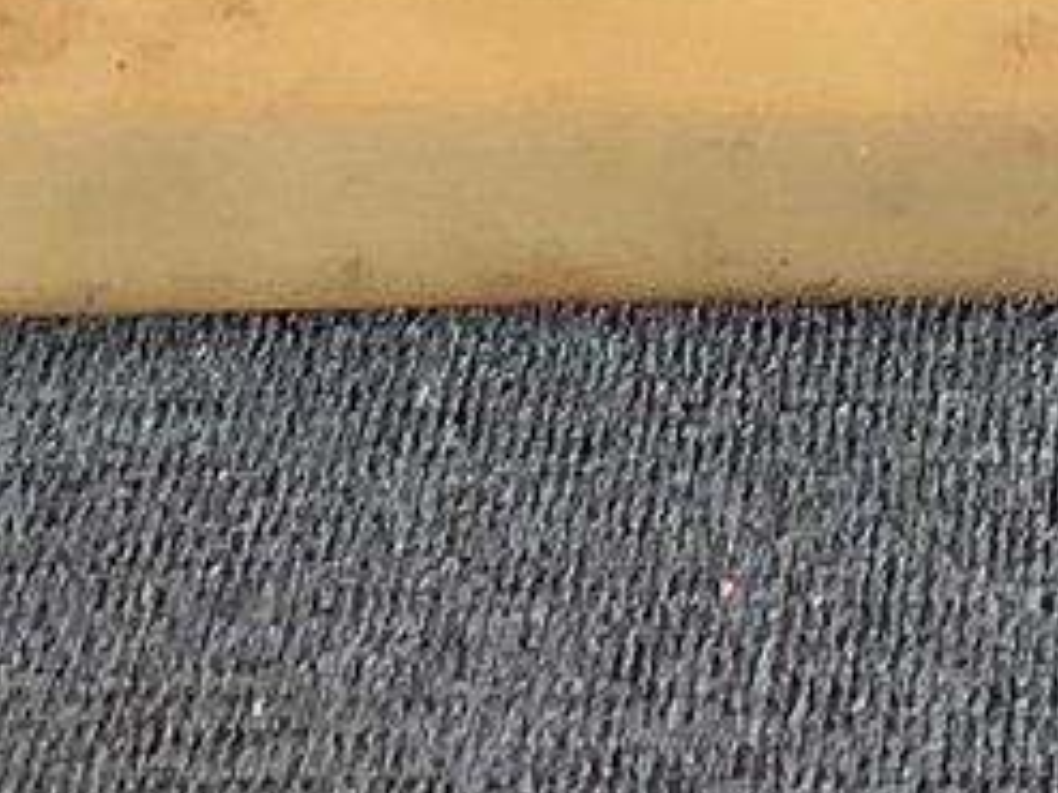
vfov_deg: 7.0
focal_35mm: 190
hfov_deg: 10.2
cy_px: -1541
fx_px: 5804
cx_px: 1291
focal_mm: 3.3
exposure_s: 1/50
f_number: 2.4
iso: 50
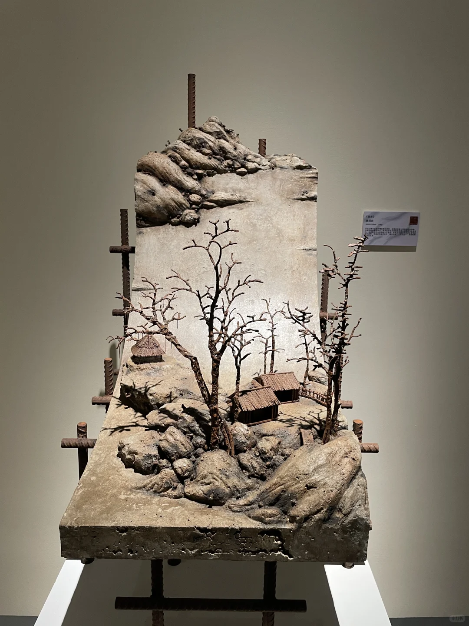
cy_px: 313
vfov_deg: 67.3
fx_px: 470
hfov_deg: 53.1
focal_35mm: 26
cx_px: 234
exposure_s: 1/50
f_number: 1.6
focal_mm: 4.2
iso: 125
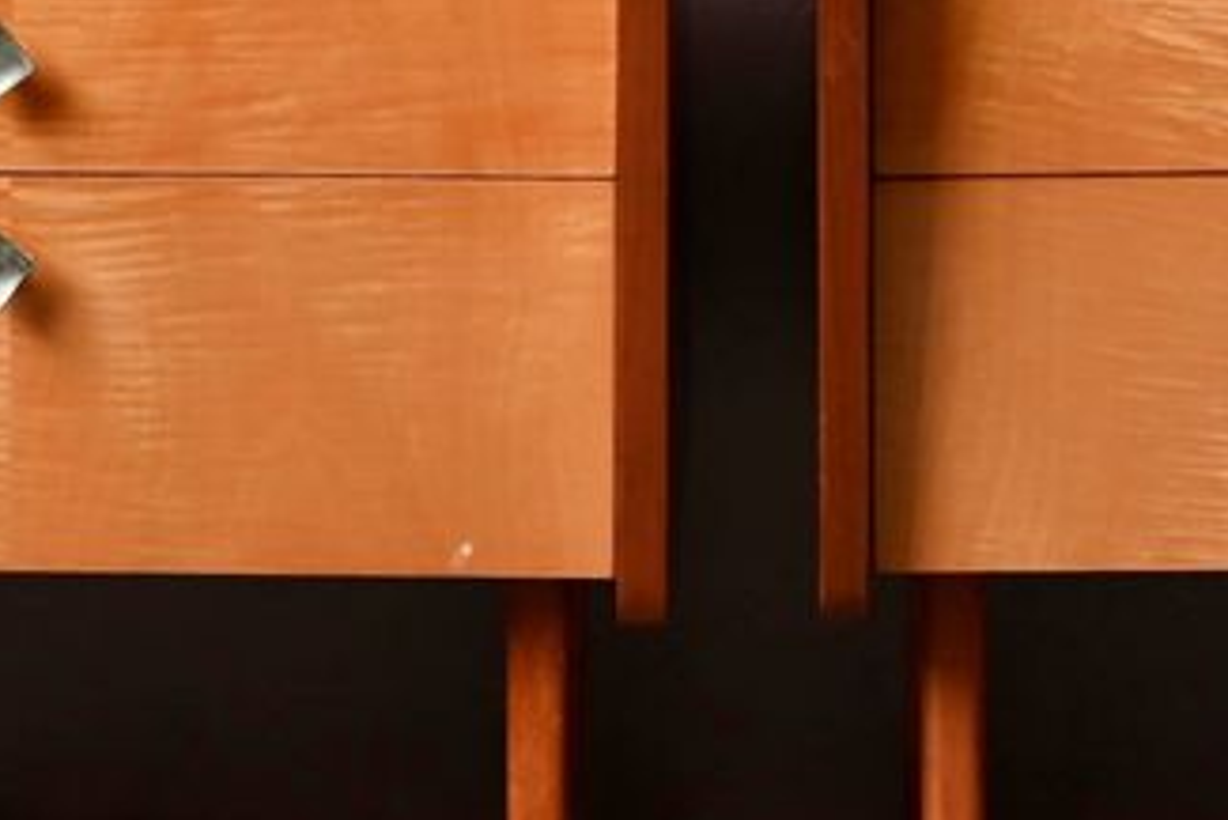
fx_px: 5460
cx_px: 669
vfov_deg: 8.6
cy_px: 217
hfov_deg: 12.8
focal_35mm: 160
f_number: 4
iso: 1100
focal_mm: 52
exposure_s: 1/60
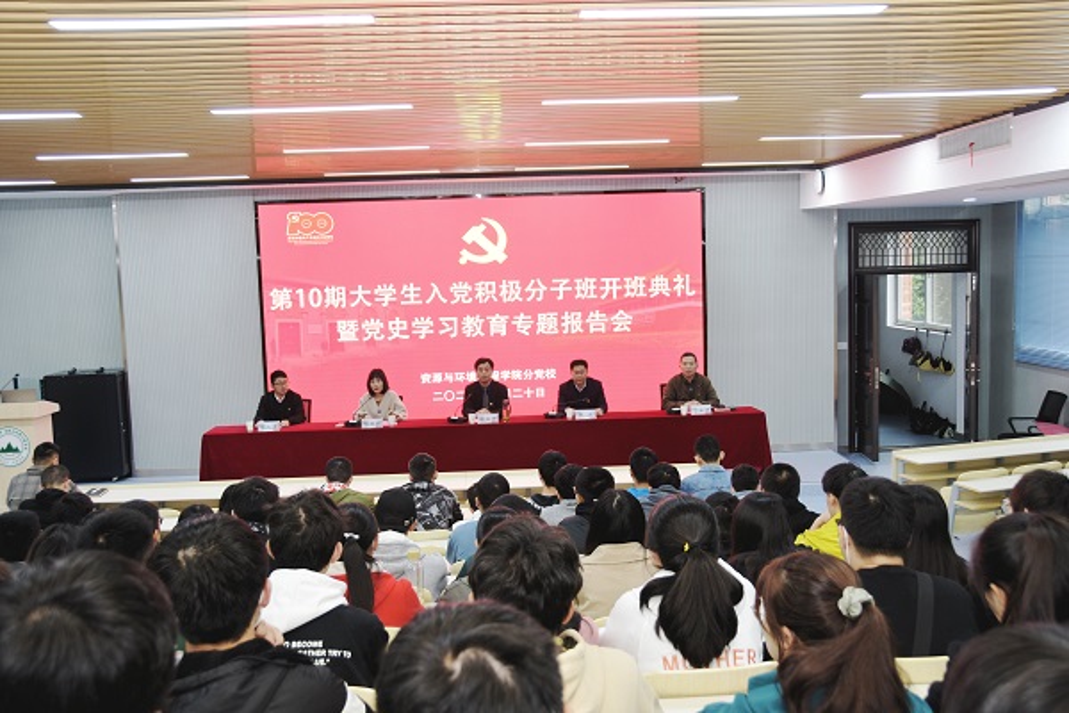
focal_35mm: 33
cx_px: 534
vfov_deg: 40.0
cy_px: 356
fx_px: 980
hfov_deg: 57.2
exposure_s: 1/30
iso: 200
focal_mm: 22
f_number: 4
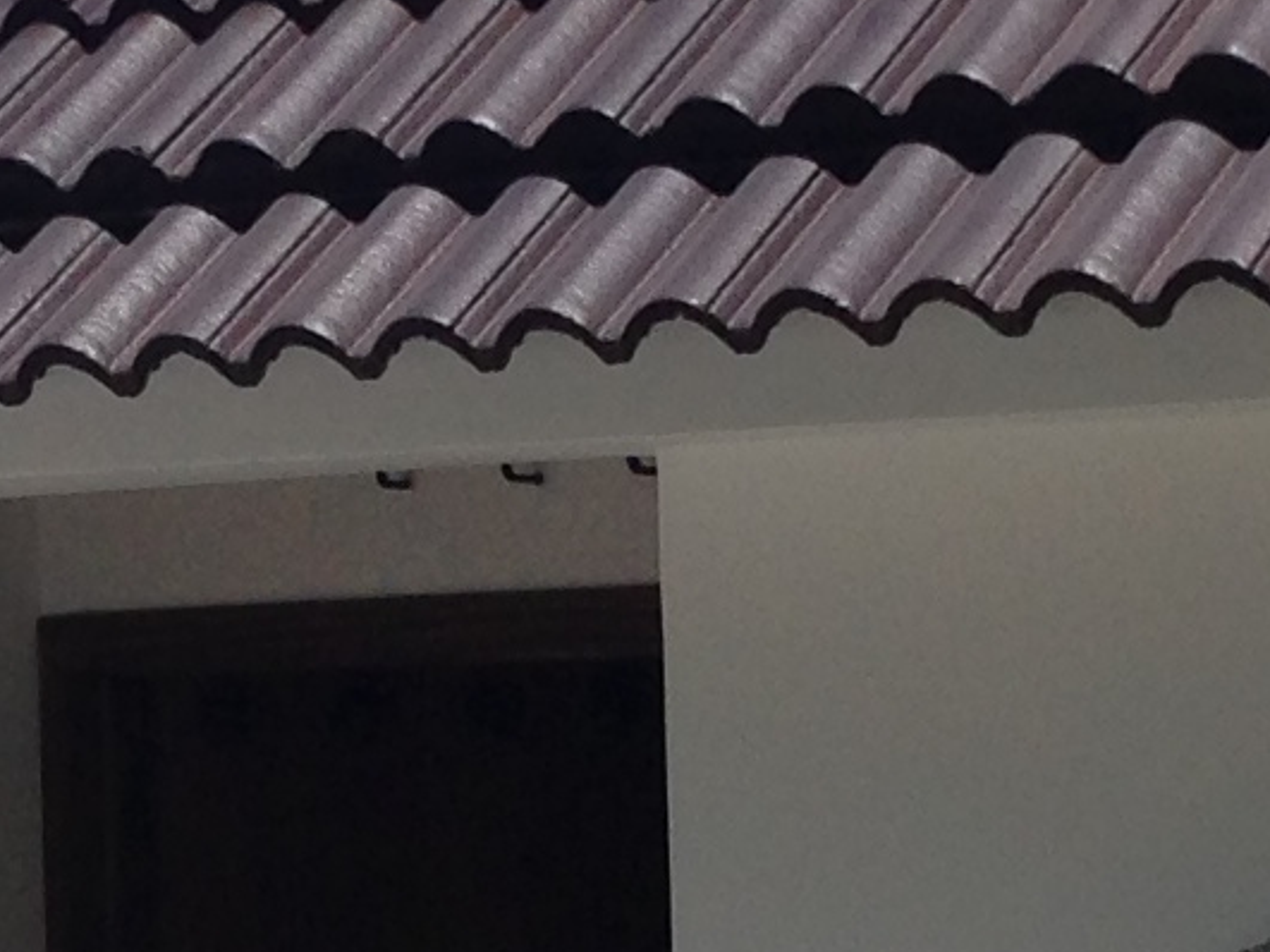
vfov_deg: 7.3
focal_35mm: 203
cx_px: 316
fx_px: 7446
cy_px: 950
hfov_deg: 9.7
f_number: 2.4
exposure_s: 1/1043
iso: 50
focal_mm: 4.13
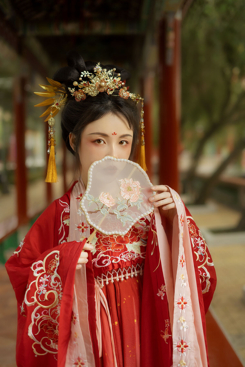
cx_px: 122
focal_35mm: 50
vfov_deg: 39.6
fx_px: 510
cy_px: 184
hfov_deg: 27.0
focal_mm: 50
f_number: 2.2
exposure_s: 1/200
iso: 100
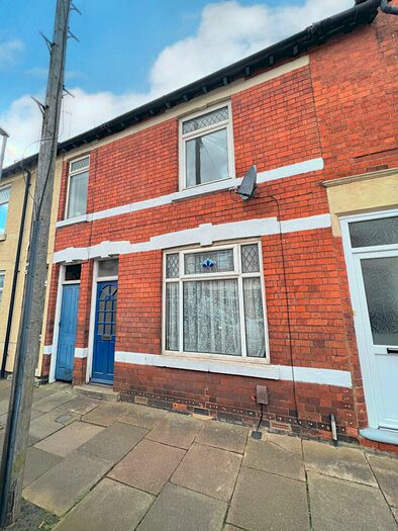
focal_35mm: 13
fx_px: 199
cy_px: 266
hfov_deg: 89.9
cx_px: 199
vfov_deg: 106.2
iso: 32
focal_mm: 1.57
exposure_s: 1/423
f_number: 1.8
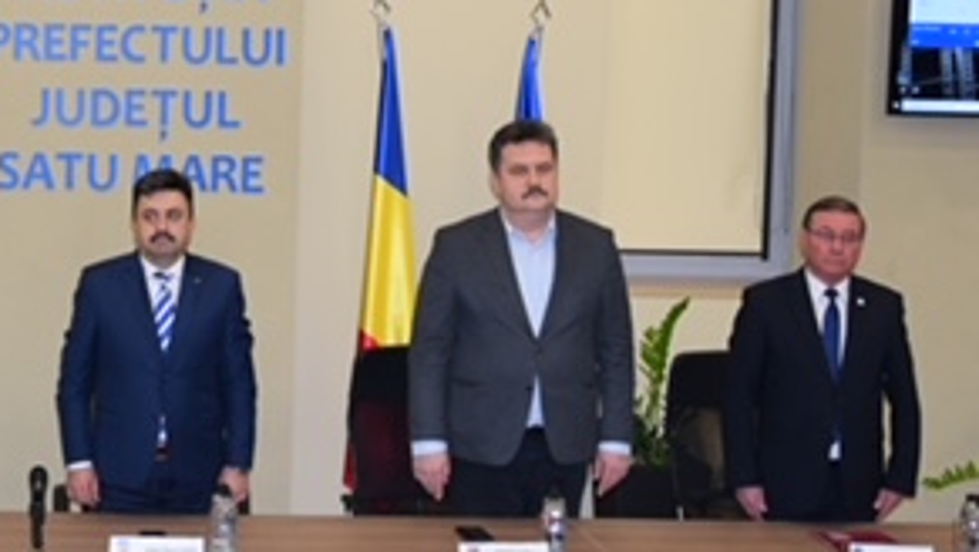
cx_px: 145
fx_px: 2337
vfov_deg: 13.4
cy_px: 168
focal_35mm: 90
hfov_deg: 23.2
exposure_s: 1/80
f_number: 4.5
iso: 800
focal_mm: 26
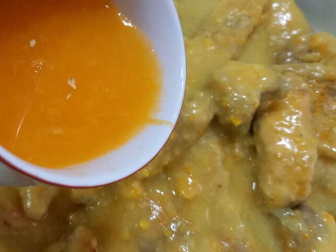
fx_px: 388
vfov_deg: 35.9
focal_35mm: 40
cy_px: 105
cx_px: 104
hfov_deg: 45.9
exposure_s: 1/33.3
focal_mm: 4.65
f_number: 1.8
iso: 320
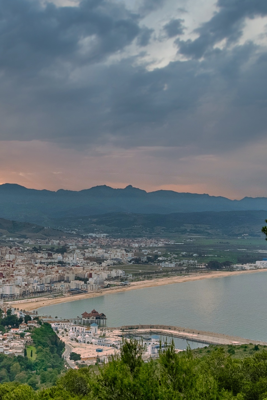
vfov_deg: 28.8
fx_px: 779
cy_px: 201
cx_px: -66
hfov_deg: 18.3
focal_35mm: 70
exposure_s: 1/125
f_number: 6.3
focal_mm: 24
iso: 250
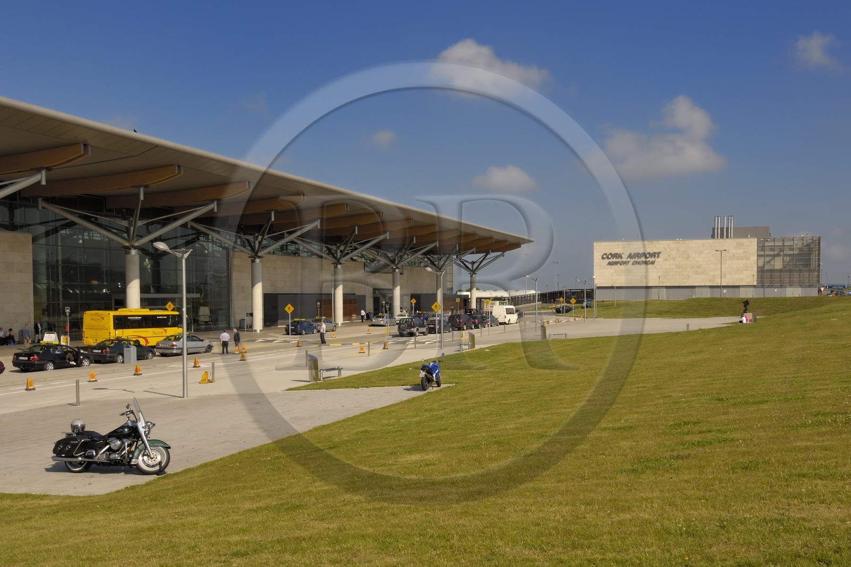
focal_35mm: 30
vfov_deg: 43.6
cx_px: 426
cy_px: 284
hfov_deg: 61.9
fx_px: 709
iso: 100
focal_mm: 20
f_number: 13
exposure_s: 1/160
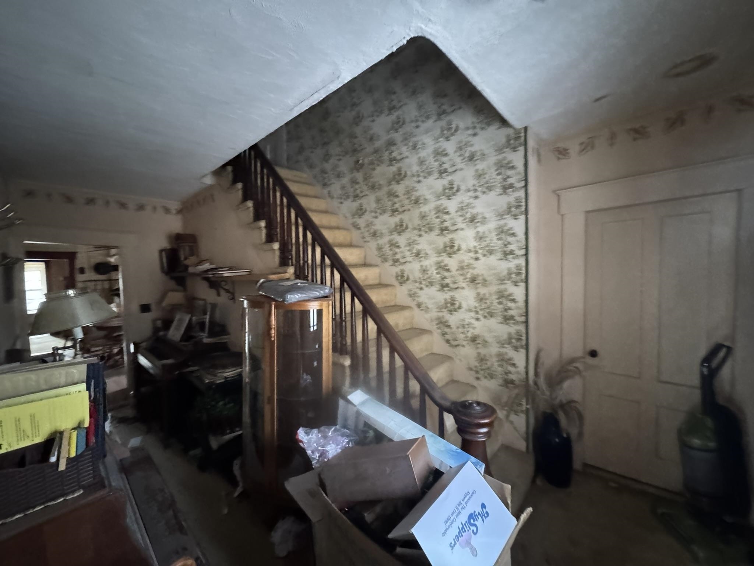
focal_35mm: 14
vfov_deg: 85.7
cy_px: 283
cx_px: 377
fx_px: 305
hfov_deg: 102.1
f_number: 2.2
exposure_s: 1/38
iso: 1600
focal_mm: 2.22
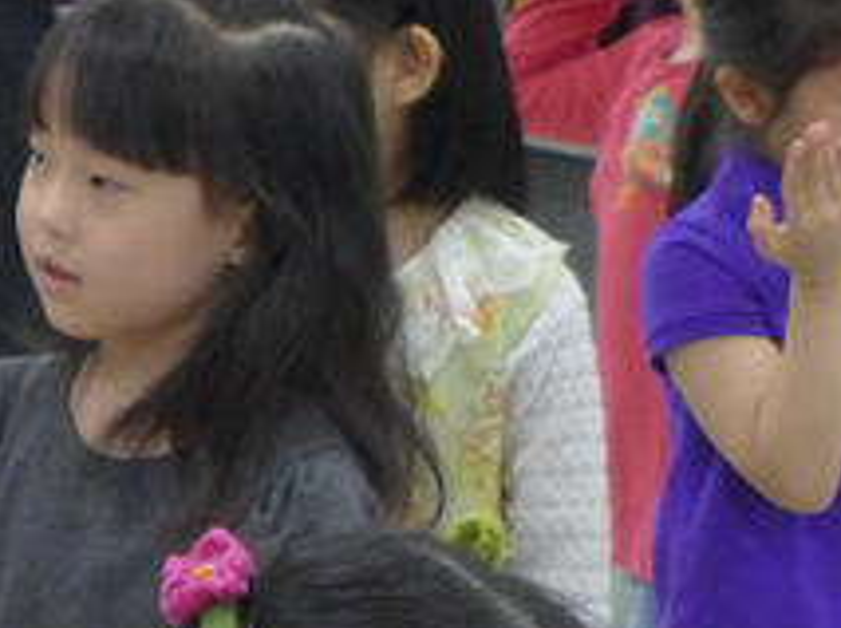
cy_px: 719
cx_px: 1161
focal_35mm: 271
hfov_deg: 7.2
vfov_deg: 5.4
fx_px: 6573
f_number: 2.3
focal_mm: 17.7
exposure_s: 1/250
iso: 800
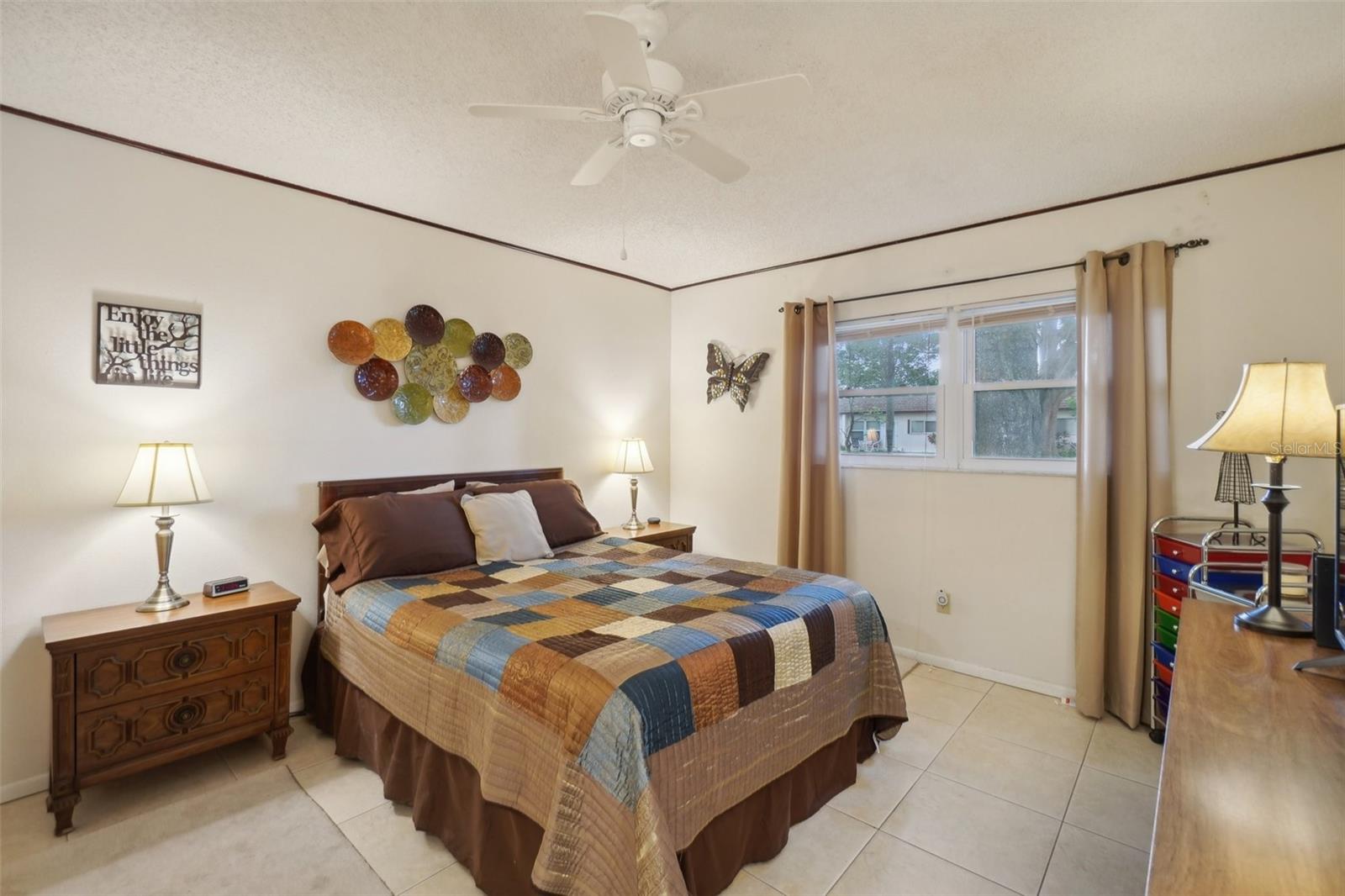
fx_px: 560
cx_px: 672
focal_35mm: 15
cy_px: 448
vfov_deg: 77.3
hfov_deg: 100.4
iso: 400
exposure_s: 1/8
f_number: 8
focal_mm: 10
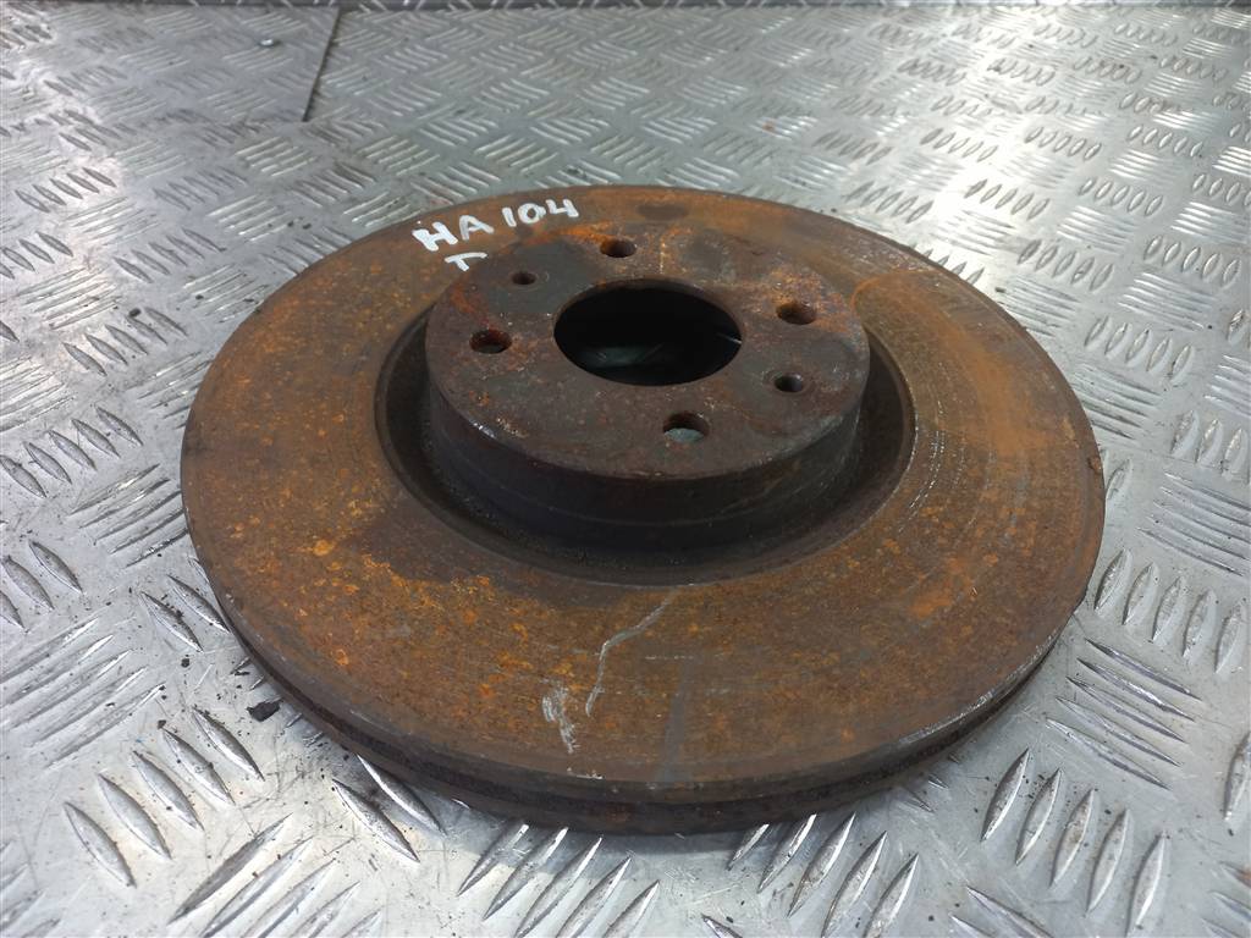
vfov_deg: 54.9
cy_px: 469
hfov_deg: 69.4
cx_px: 626
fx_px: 903
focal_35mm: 25
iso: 64
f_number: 1.8
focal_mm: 4.6
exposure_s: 1/50
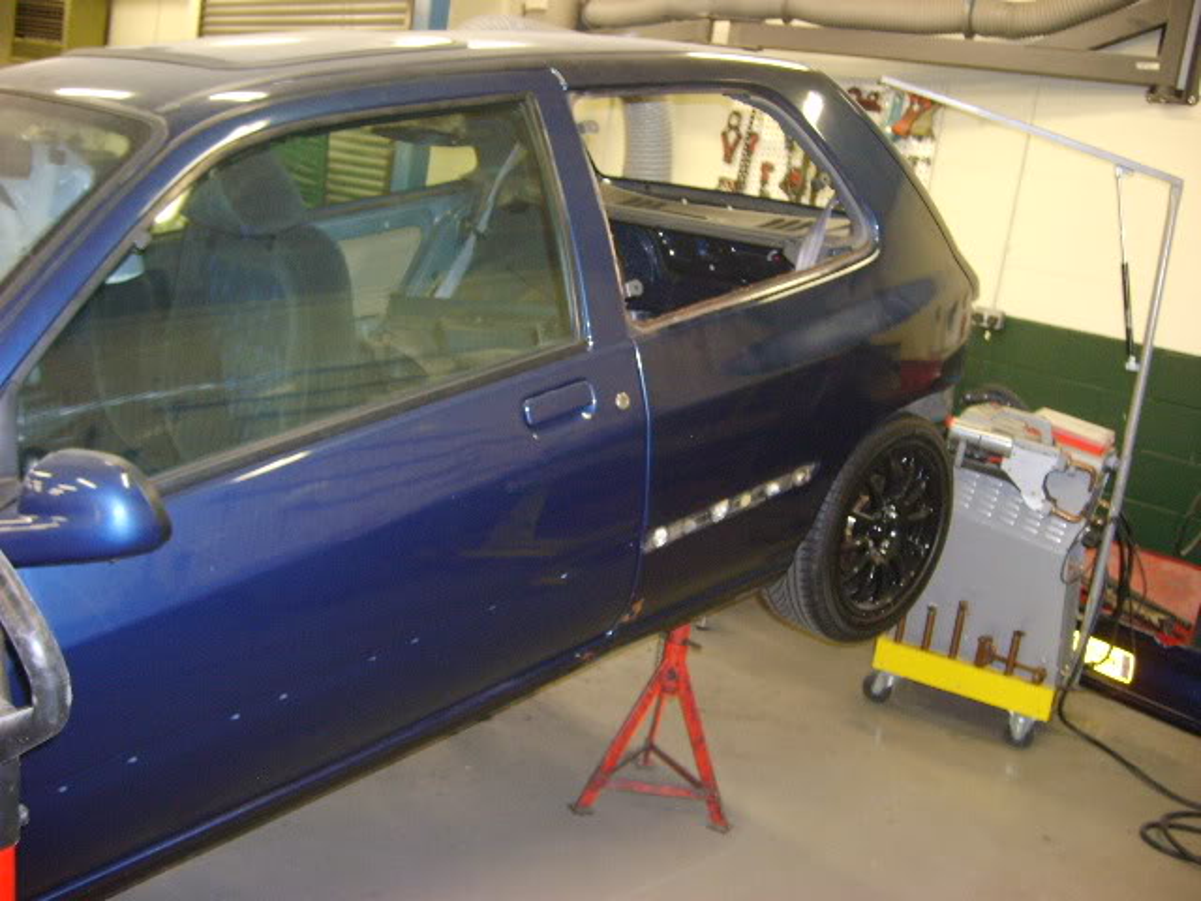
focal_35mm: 35
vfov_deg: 40.7
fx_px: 1214
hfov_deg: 52.6
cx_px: 600
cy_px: 450
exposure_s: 1/45
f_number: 2.8
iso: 235
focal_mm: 5.8
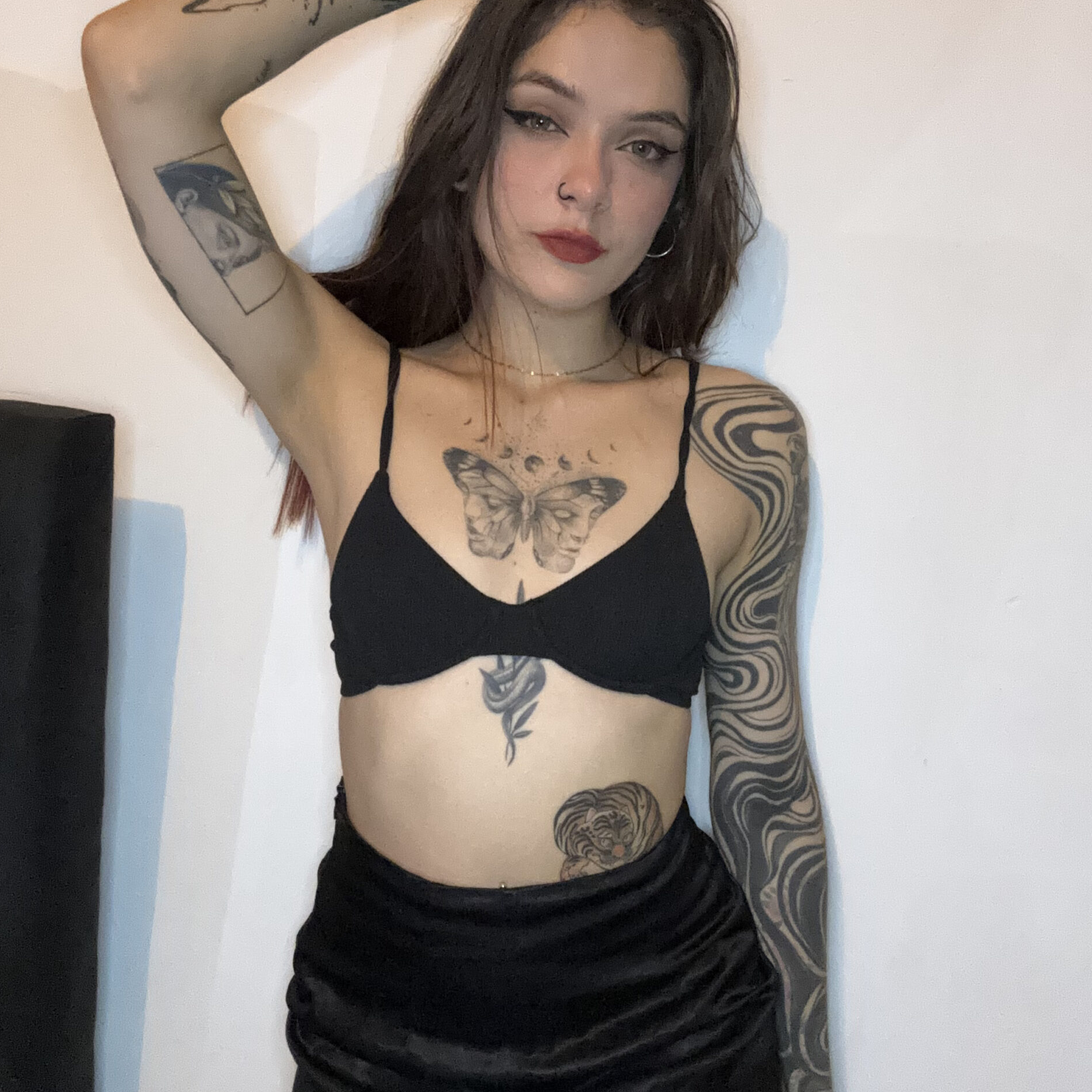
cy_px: 562
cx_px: 540
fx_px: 1285
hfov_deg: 46.0
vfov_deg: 46.0
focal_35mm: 36
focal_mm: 2.69
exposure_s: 1/27
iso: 500
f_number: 1.9
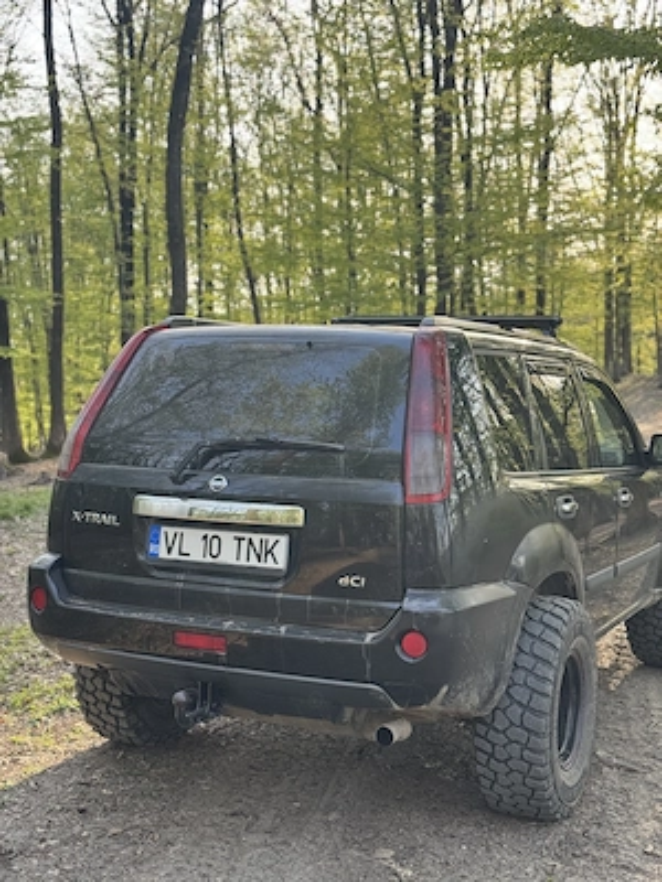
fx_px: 1224
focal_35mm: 48
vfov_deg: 39.7
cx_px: 331
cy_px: 441
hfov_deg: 30.3
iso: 50
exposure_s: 1/202
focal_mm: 6.76
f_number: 1.78
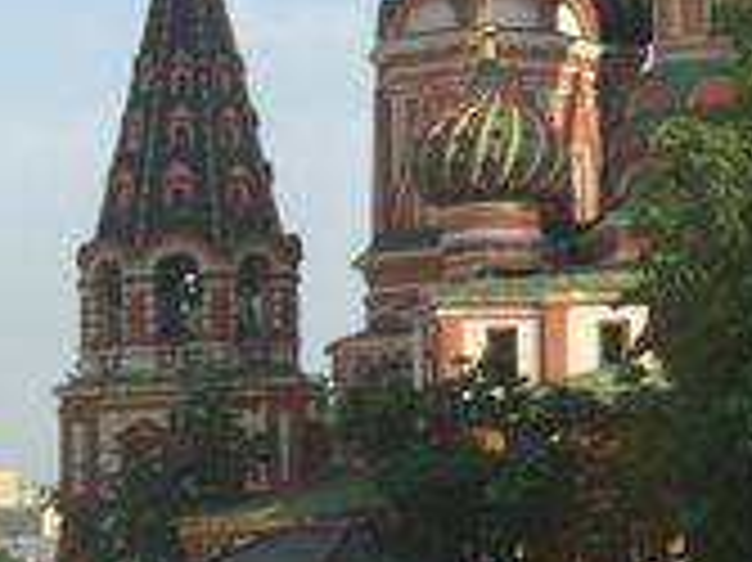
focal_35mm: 104
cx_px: 977
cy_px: 54
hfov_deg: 17.7
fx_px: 2258
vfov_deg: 14.1
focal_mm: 4.15
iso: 32
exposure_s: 1/1099
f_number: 2.2
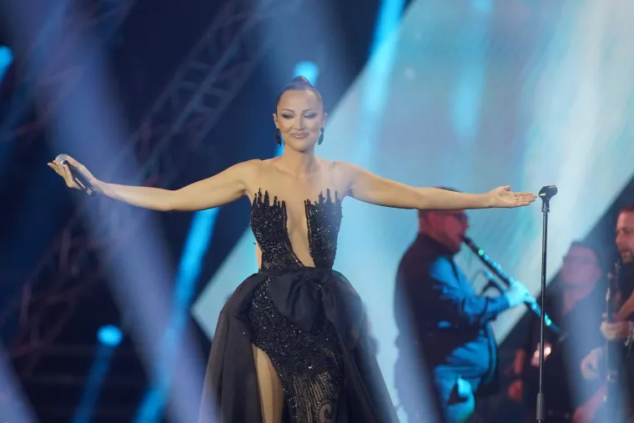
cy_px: 212
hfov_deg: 6.9
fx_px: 5284
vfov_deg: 4.6
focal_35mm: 300
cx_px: 317
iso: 2000
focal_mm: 200
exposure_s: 1/500
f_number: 2.8
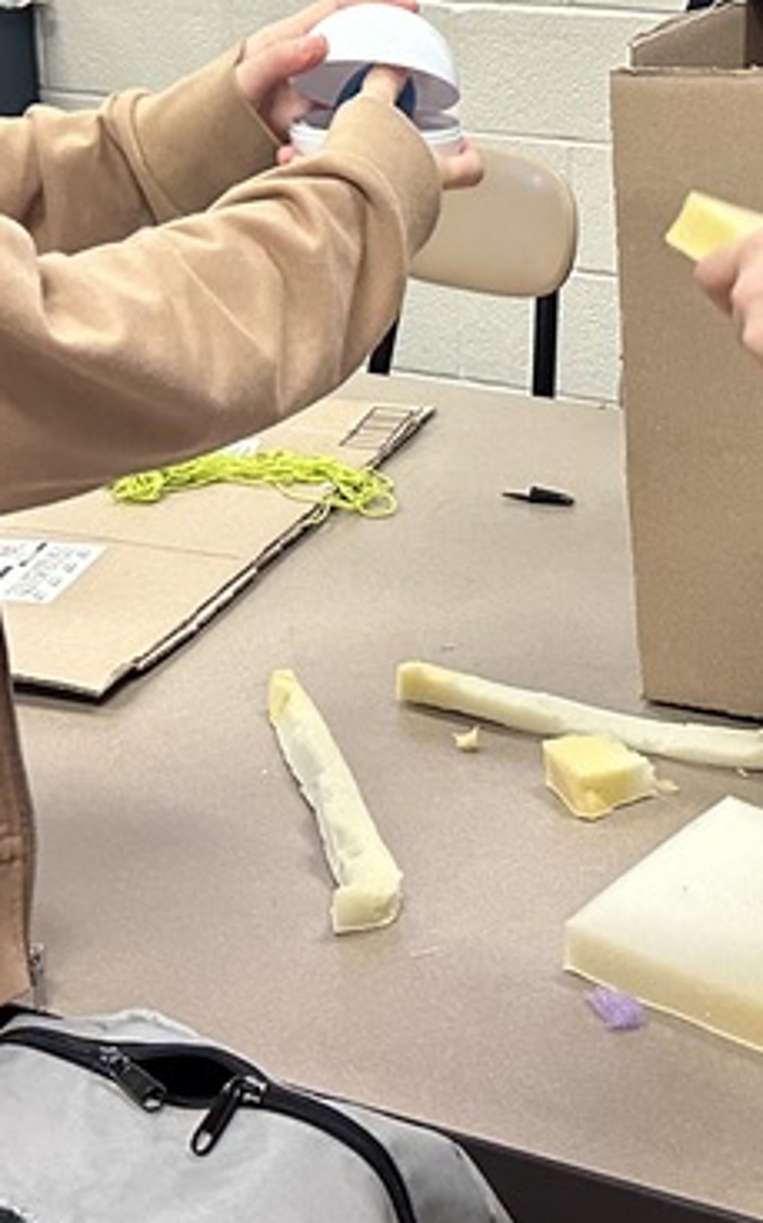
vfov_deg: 28.0
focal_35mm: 71
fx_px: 2365
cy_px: 150
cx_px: 470
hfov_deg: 18.3
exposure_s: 1/60
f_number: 1.78
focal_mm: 6.86
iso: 400
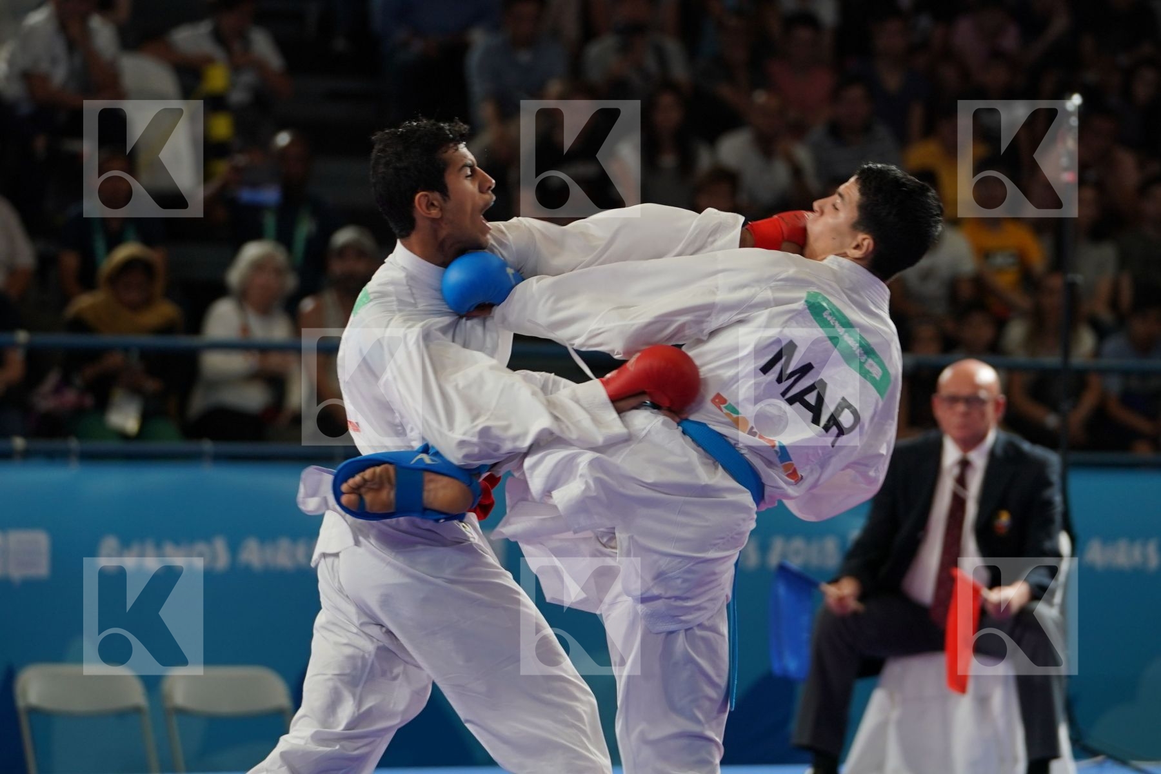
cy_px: 387
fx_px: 6192
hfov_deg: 10.7
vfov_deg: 7.2
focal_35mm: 192
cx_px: 580
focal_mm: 128
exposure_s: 1/500
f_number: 2.8
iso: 500
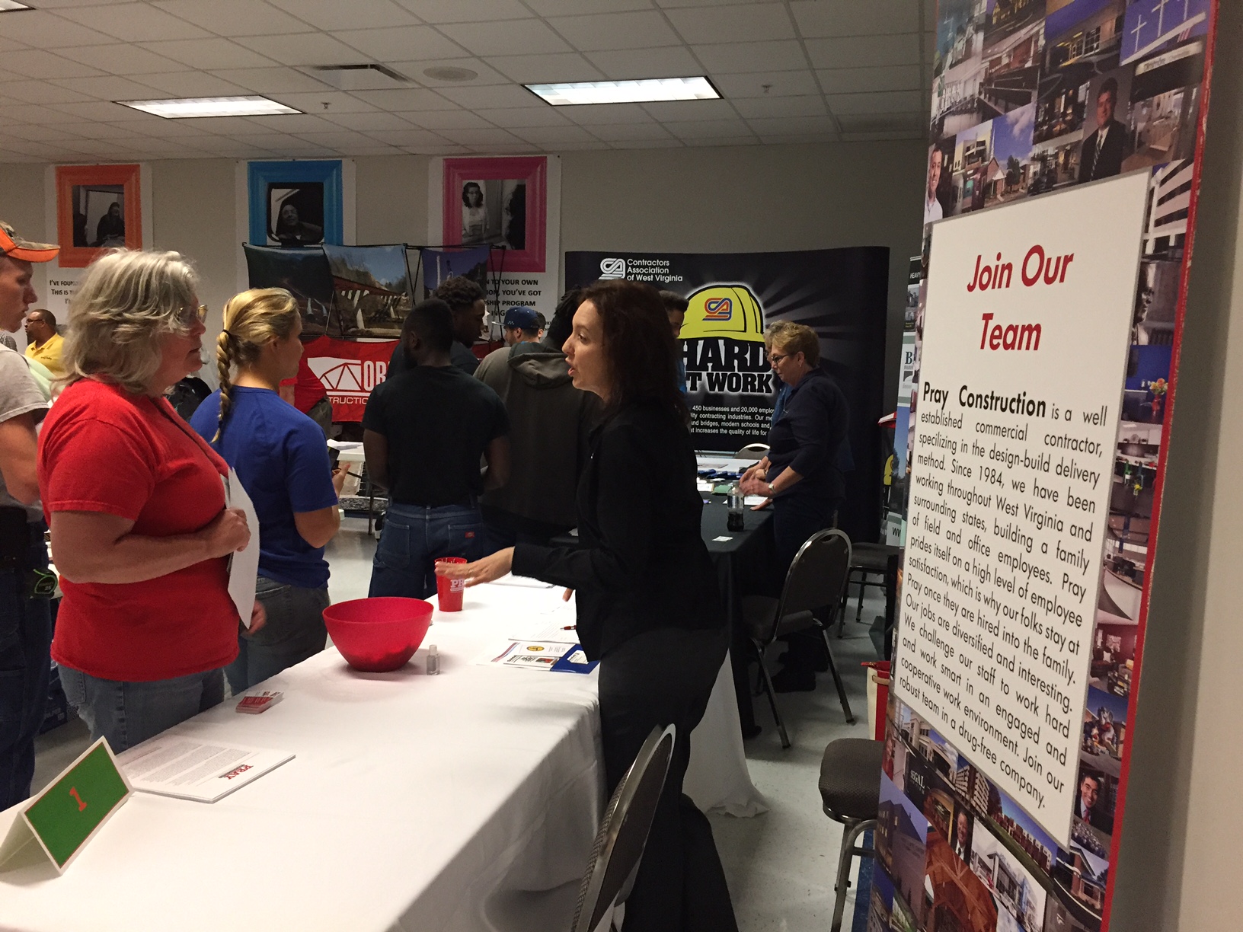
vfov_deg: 48.2
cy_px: 466
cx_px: 622
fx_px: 1041
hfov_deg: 61.7
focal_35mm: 29
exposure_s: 1/30
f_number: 2.2
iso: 160
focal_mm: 4.15
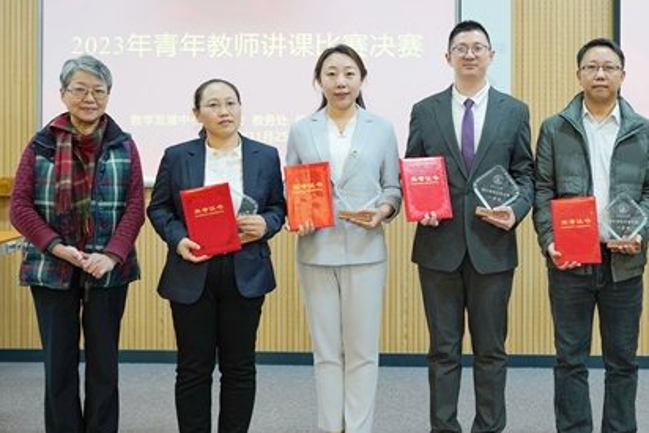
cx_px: 419
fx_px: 920
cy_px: 198
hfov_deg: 38.5
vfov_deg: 26.5
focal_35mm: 51
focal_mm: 35
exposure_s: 1/125
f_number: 2
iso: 500
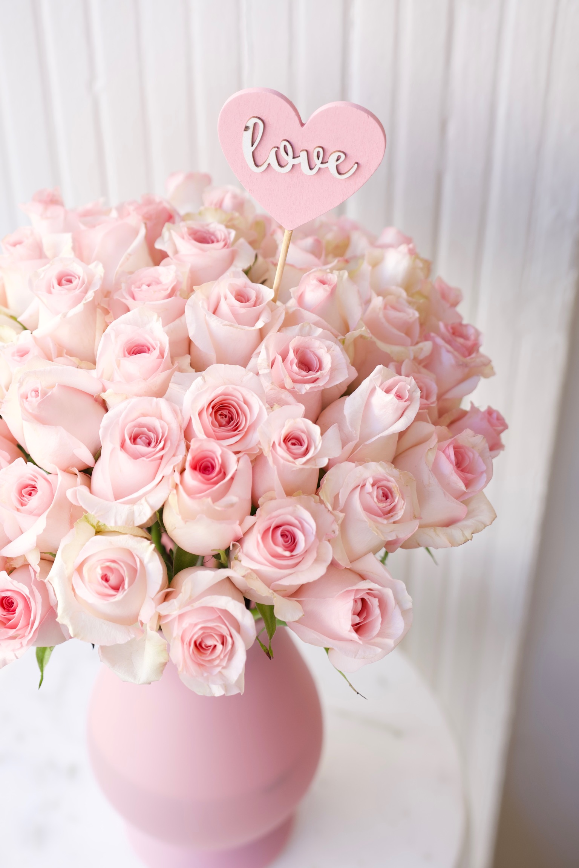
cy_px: 434
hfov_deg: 20.3
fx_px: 1616
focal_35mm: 67
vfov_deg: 30.1
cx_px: 290
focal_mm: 45
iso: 160
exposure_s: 1/100
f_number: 2.8
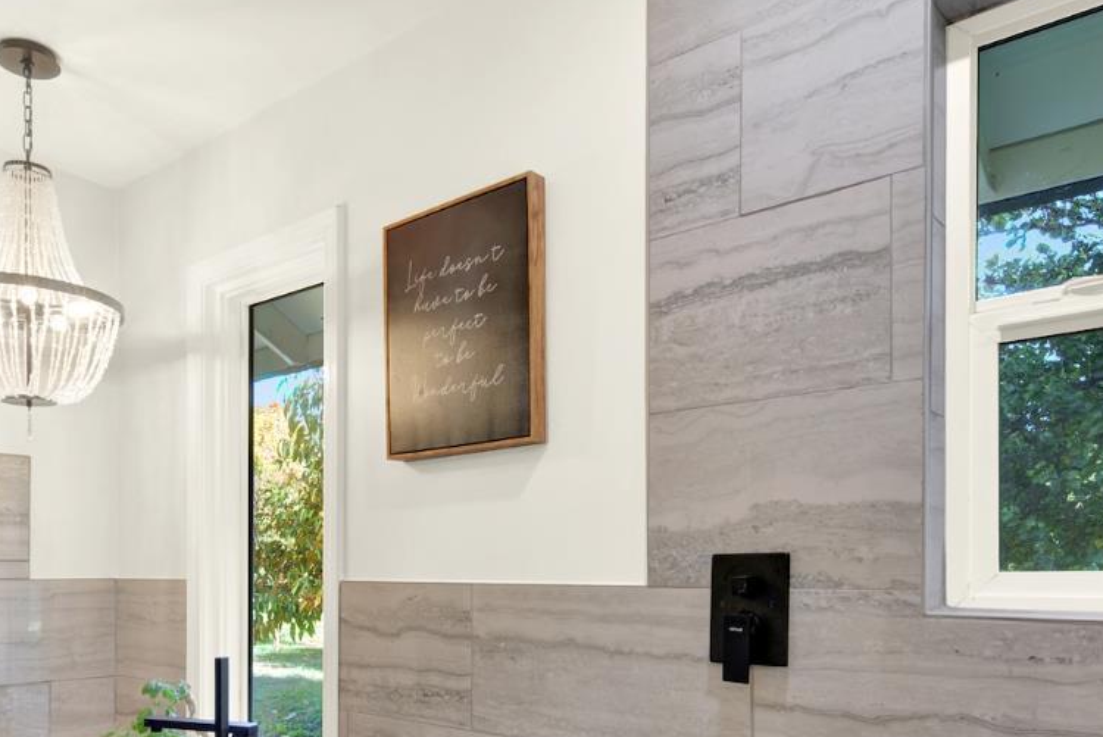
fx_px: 858
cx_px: 459
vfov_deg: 44.4
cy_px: 580
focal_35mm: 28
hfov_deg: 65.0
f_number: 14
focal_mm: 14
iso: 100
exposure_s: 1/2
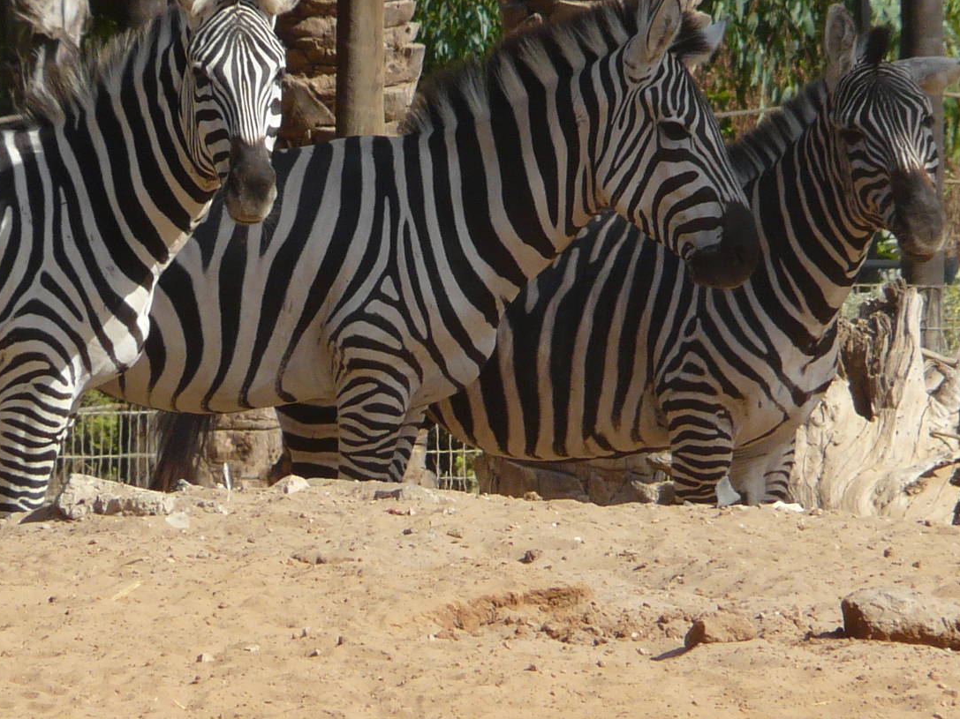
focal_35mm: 920
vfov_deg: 1.6
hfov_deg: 2.2
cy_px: 197
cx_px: 510
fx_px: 25511
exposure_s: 1/400
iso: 100
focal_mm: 64.3
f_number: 5.6
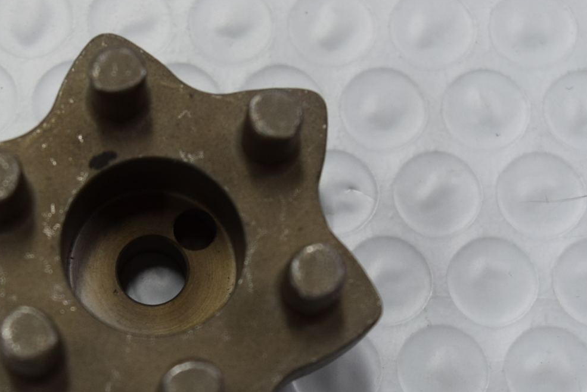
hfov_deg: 24.6
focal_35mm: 82
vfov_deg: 16.7
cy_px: 264
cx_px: 190
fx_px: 1338
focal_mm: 18
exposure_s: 1/80
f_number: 4.5
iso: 400
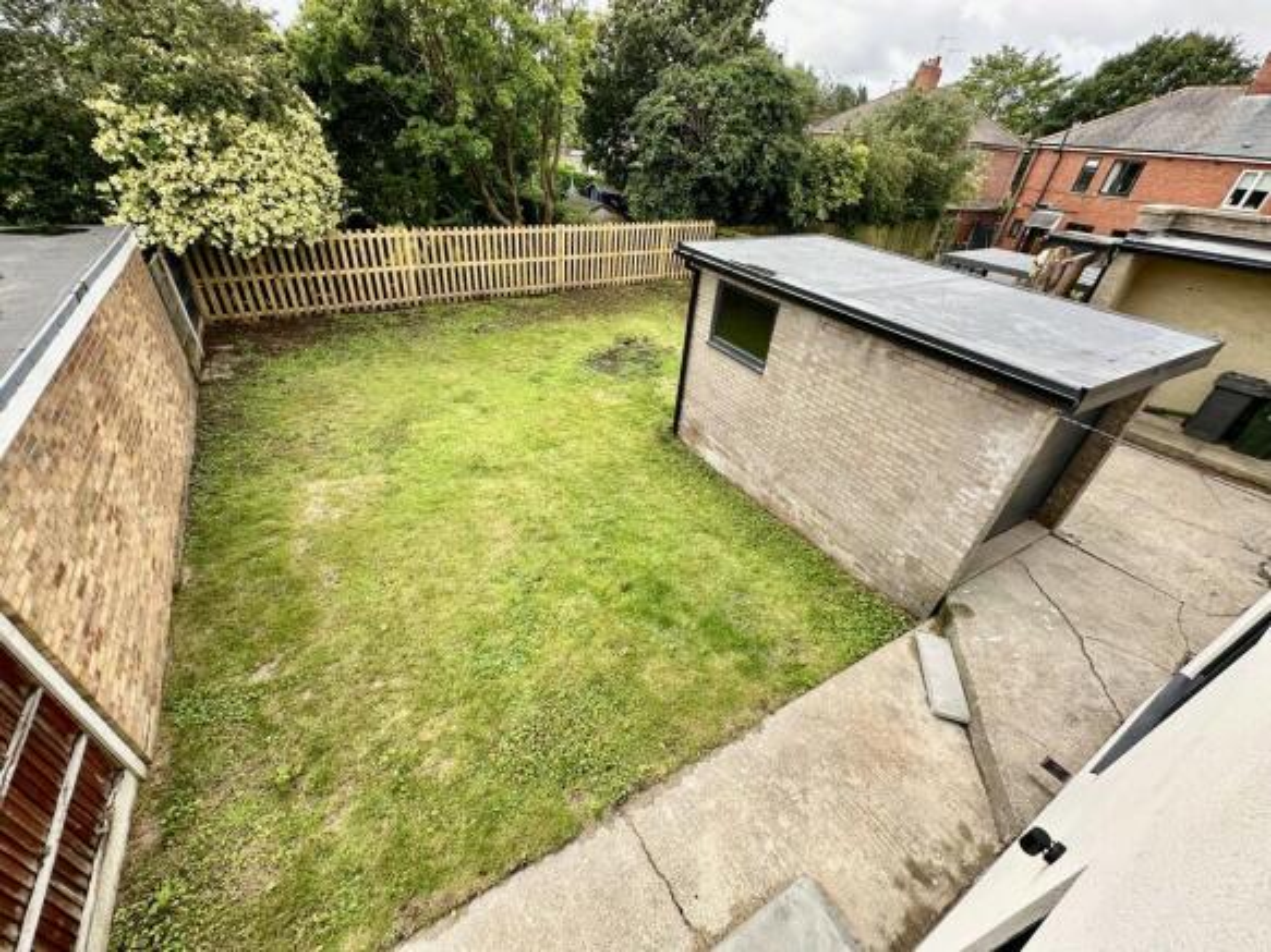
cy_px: 476
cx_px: 636
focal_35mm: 14
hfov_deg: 102.1
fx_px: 514
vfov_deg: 85.7
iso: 40
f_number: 2.2
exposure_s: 1/364
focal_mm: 2.22
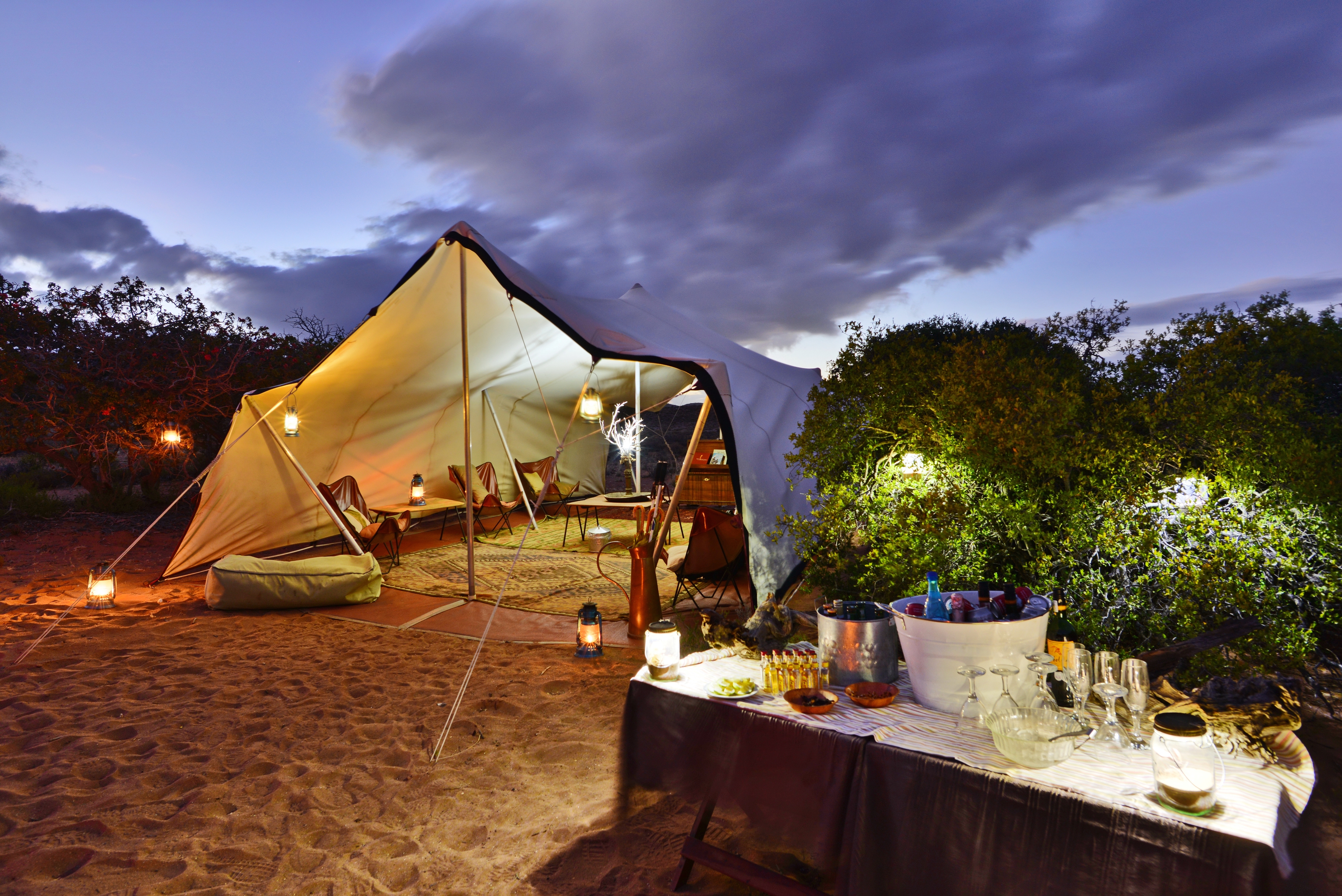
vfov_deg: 62.0
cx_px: 671
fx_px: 746
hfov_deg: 84.0
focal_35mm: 20
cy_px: 448
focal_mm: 20
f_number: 7.1
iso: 250
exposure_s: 8
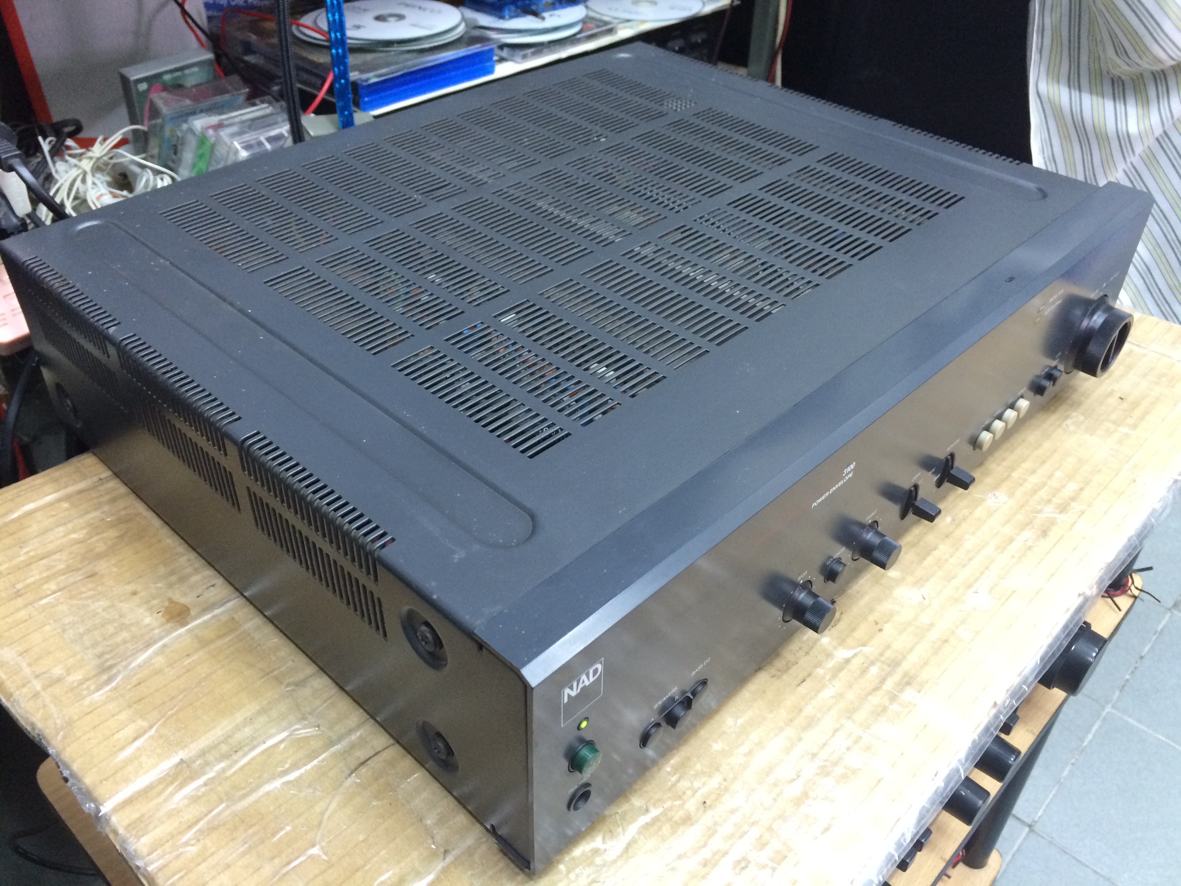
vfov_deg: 48.2
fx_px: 989
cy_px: 443
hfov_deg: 61.7
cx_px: 590
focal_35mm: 29
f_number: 2.2
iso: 250
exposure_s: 1/33
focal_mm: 4.15
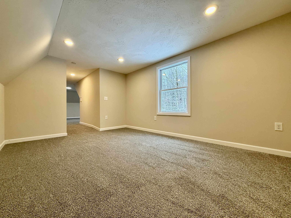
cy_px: 109
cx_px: 146
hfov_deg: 102.1
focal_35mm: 14
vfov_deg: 85.7
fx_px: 118
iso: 250
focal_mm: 2.22
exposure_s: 1/120
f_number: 2.2
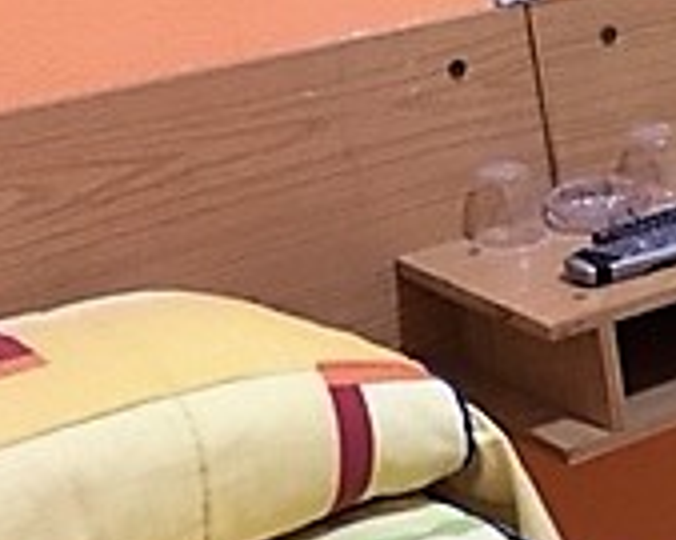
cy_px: 472
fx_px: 2140
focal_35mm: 107
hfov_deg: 15.7
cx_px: 1172
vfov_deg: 14.3
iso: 320
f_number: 2.2
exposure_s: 1/17
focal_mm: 4.15
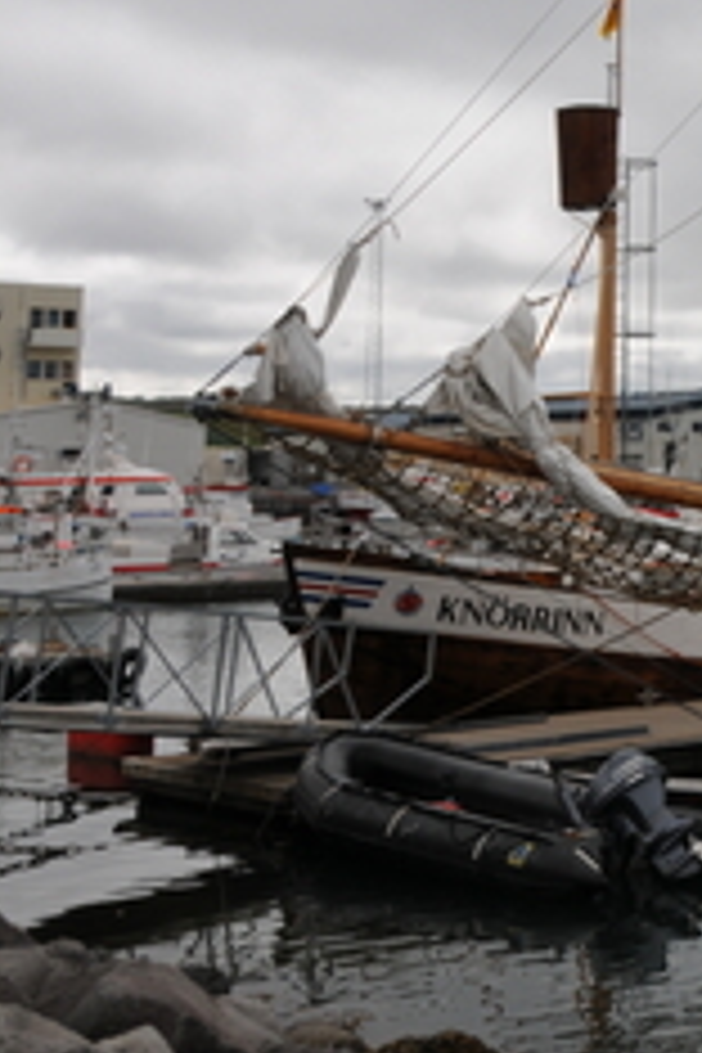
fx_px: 2252
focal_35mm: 77
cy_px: 173
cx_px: 1184
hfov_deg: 15.7
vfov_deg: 25.7
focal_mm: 20
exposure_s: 1/200
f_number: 14
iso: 200
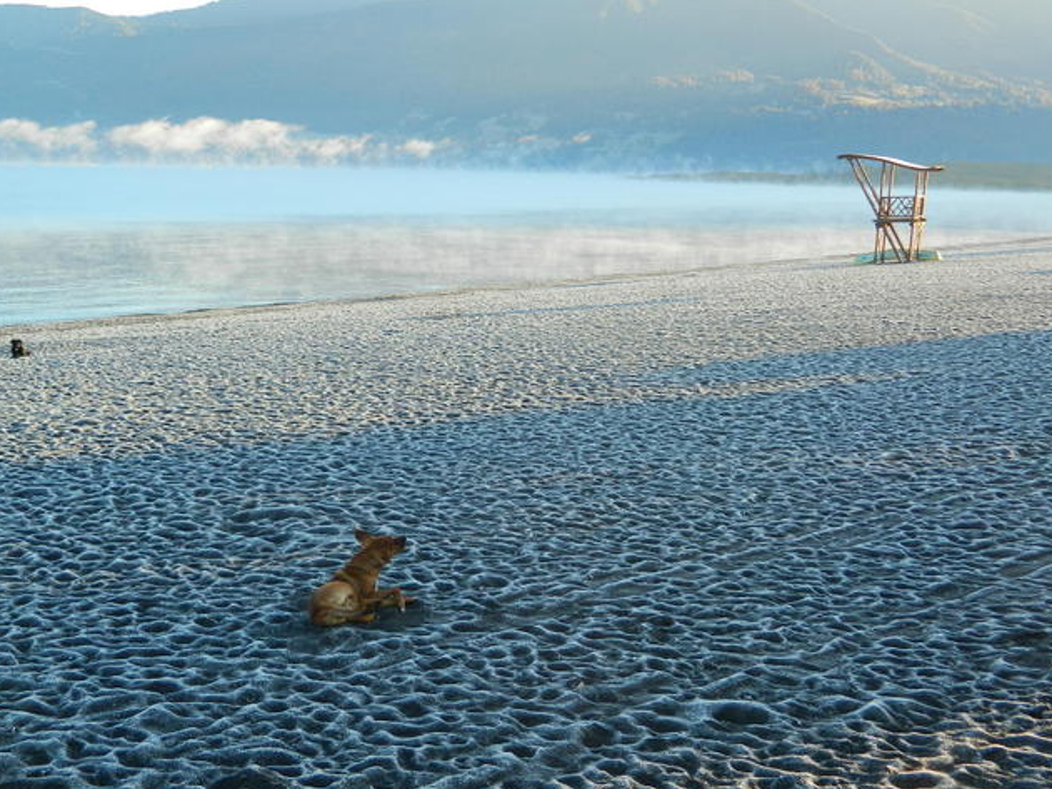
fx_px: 1580
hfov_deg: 36.7
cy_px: 377
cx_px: 433
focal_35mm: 52
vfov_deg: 28.0
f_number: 3.5
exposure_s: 1/125
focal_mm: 7.3
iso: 80
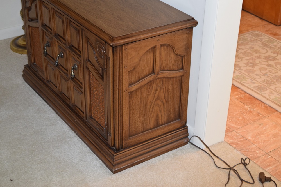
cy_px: 94
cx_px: 140
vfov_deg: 21.6
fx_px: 492
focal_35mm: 63
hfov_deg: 31.9
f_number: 5
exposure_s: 1/60
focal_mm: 42
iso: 1400
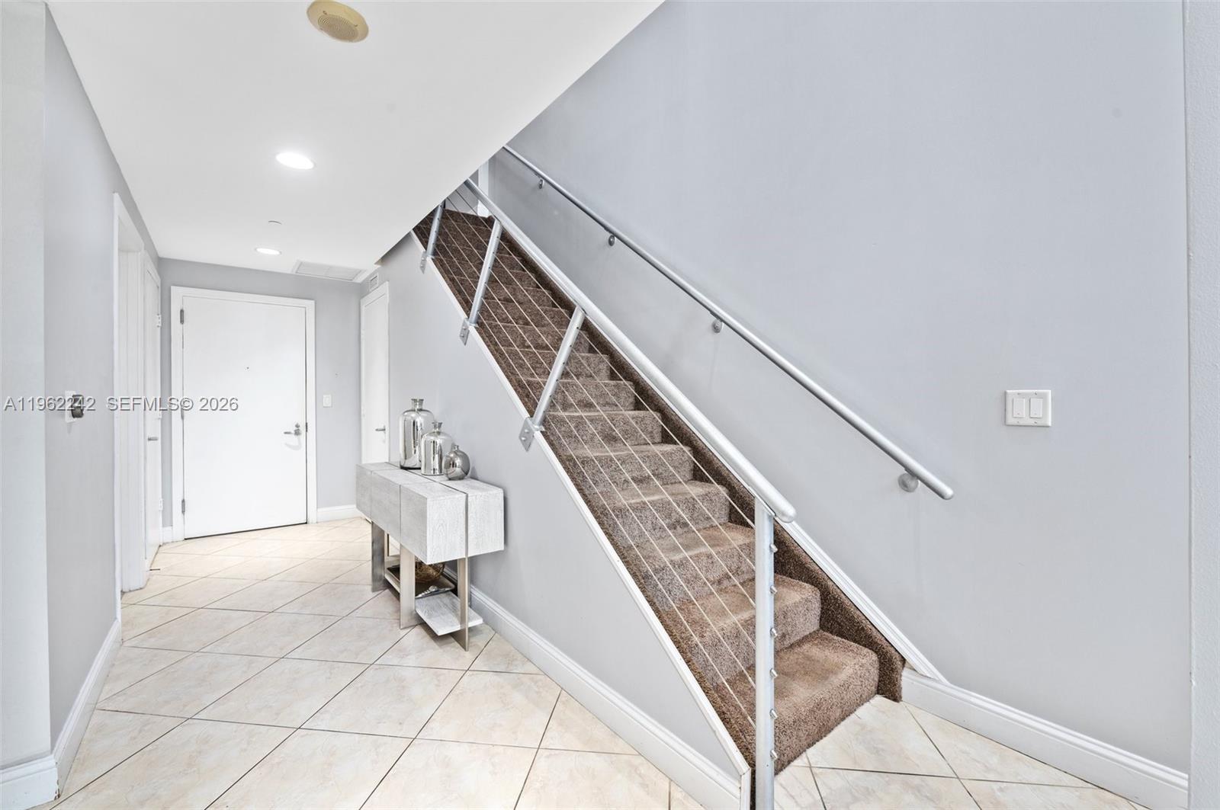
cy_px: 405
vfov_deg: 77.2
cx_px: 610
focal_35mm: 15
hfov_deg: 100.5
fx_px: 508
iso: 200
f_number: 8
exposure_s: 1/3
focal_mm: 15
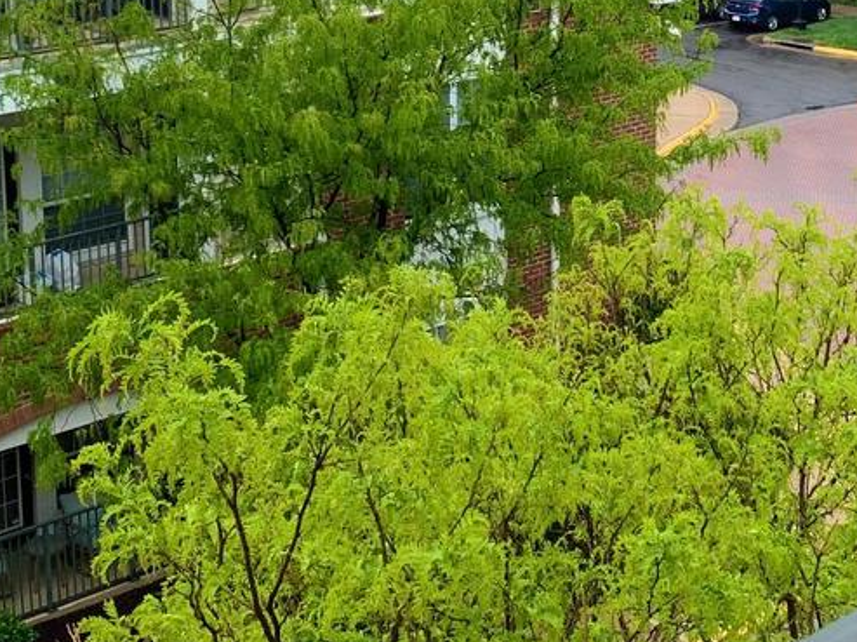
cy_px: 0
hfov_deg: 25.5
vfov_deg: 18.8
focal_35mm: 76
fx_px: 1880
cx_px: 593
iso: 25
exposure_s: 1/808
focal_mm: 4.25
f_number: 1.8
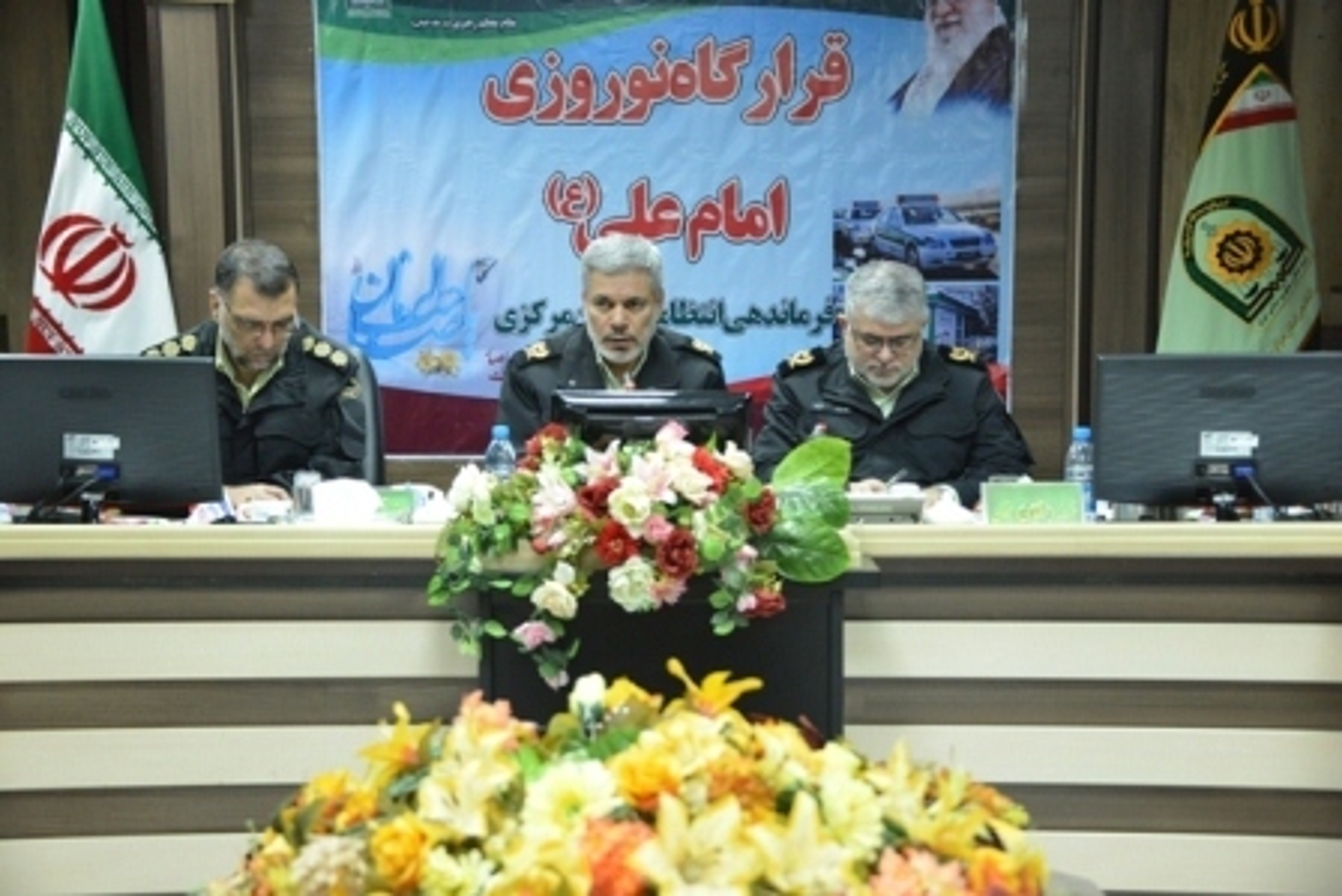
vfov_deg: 24.2
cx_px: 671
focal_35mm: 56
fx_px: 2088
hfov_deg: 35.6
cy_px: 448
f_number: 4.5
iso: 5000
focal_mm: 56
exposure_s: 1/80
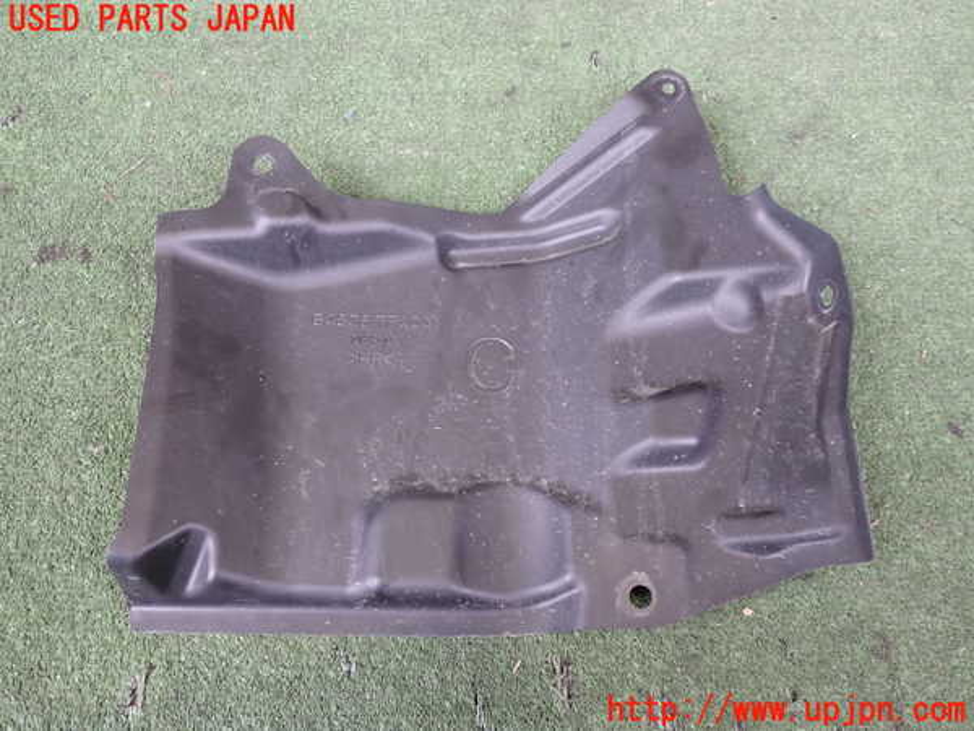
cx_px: 487
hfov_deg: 60.0
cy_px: 366
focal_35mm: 30
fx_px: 844
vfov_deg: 46.8
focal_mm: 5.4
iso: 200
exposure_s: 1/30
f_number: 2.3
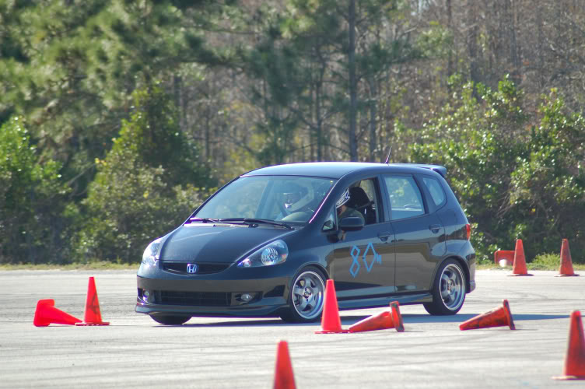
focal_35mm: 450
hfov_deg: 4.6
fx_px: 7306
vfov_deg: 3.0
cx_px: 292
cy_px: 194
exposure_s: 1/640
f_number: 5.6
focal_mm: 300
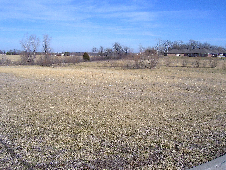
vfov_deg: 41.8
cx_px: 113
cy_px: 85
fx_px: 222
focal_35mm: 34
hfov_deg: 54.0
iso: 80
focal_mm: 5.6
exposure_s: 1/1000
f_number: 4.8
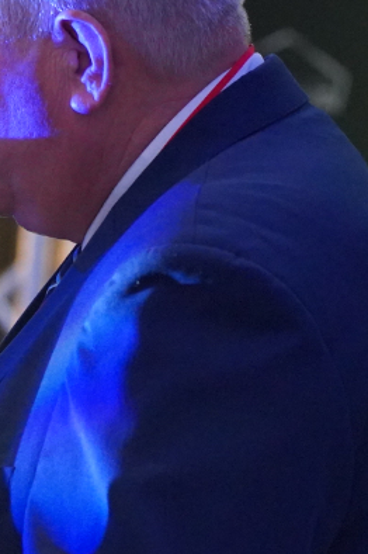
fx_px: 4869
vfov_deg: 6.5
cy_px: 303
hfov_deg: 4.3
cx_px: -70
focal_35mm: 317
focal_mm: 96
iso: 12800
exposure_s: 1/160
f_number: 4
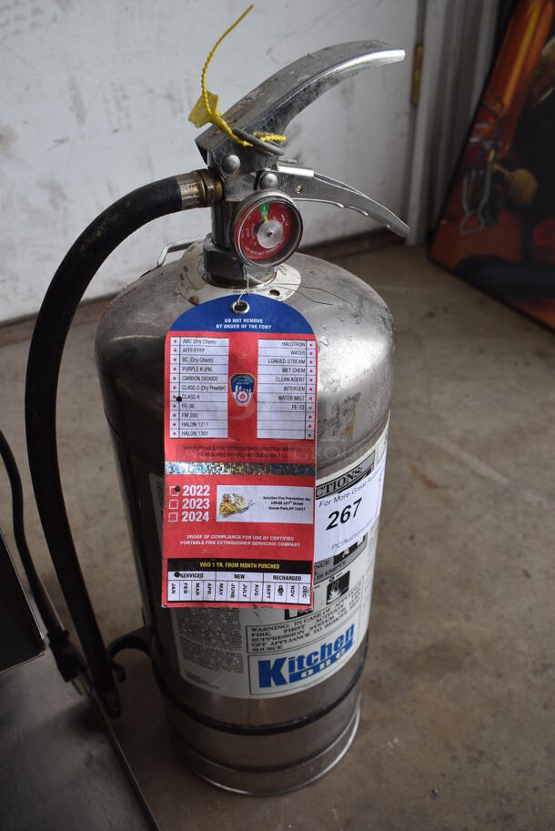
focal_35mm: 32
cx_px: 278
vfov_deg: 59.5
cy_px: 416
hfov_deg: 41.8
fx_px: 727
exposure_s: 1/160
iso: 200
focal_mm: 21
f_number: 6.3
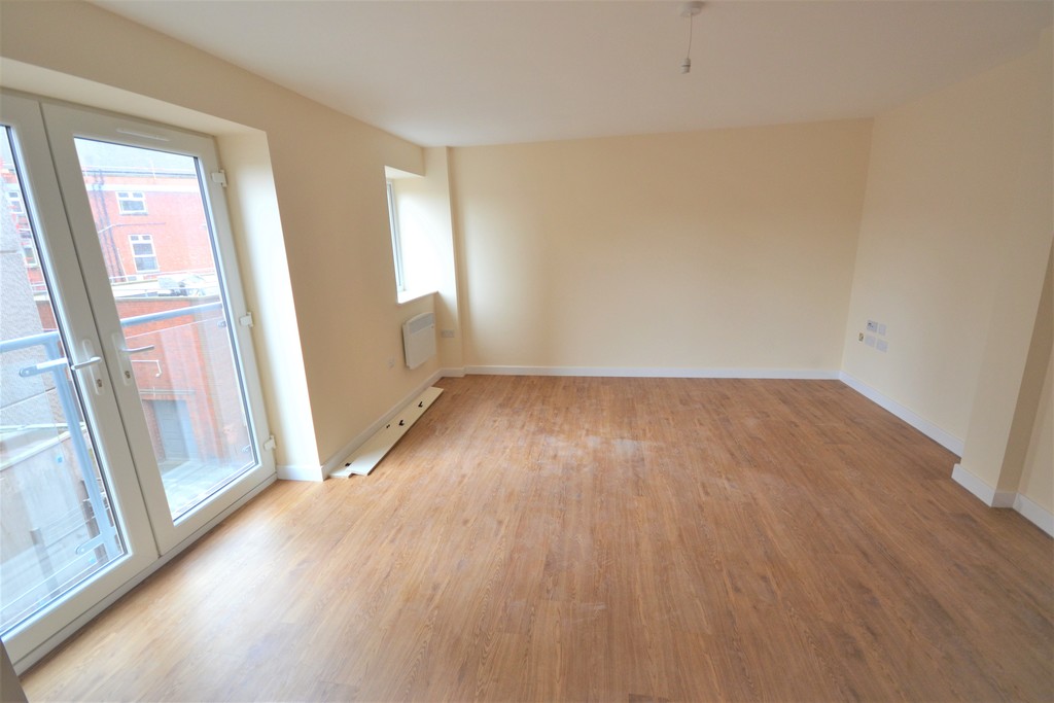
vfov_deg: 77.3
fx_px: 439
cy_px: 352
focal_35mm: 15
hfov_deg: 100.4
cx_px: 527
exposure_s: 1/60
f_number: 4
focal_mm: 10
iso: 500
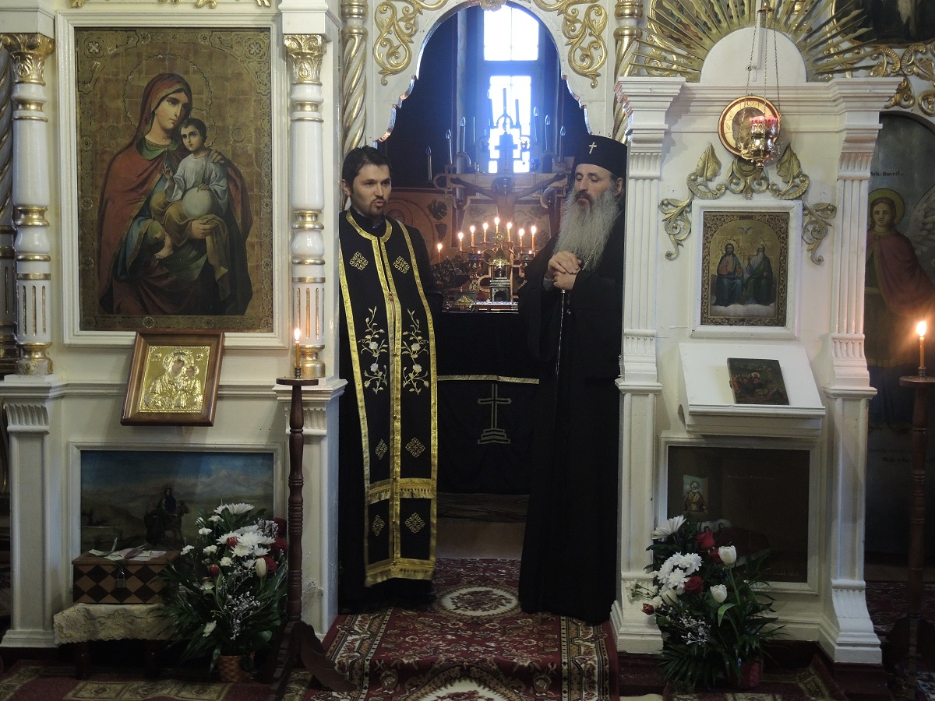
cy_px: 350
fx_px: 1242
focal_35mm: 46
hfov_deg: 41.2
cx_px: 468
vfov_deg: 31.5
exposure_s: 1/13
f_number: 2.5
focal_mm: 9.9
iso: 560
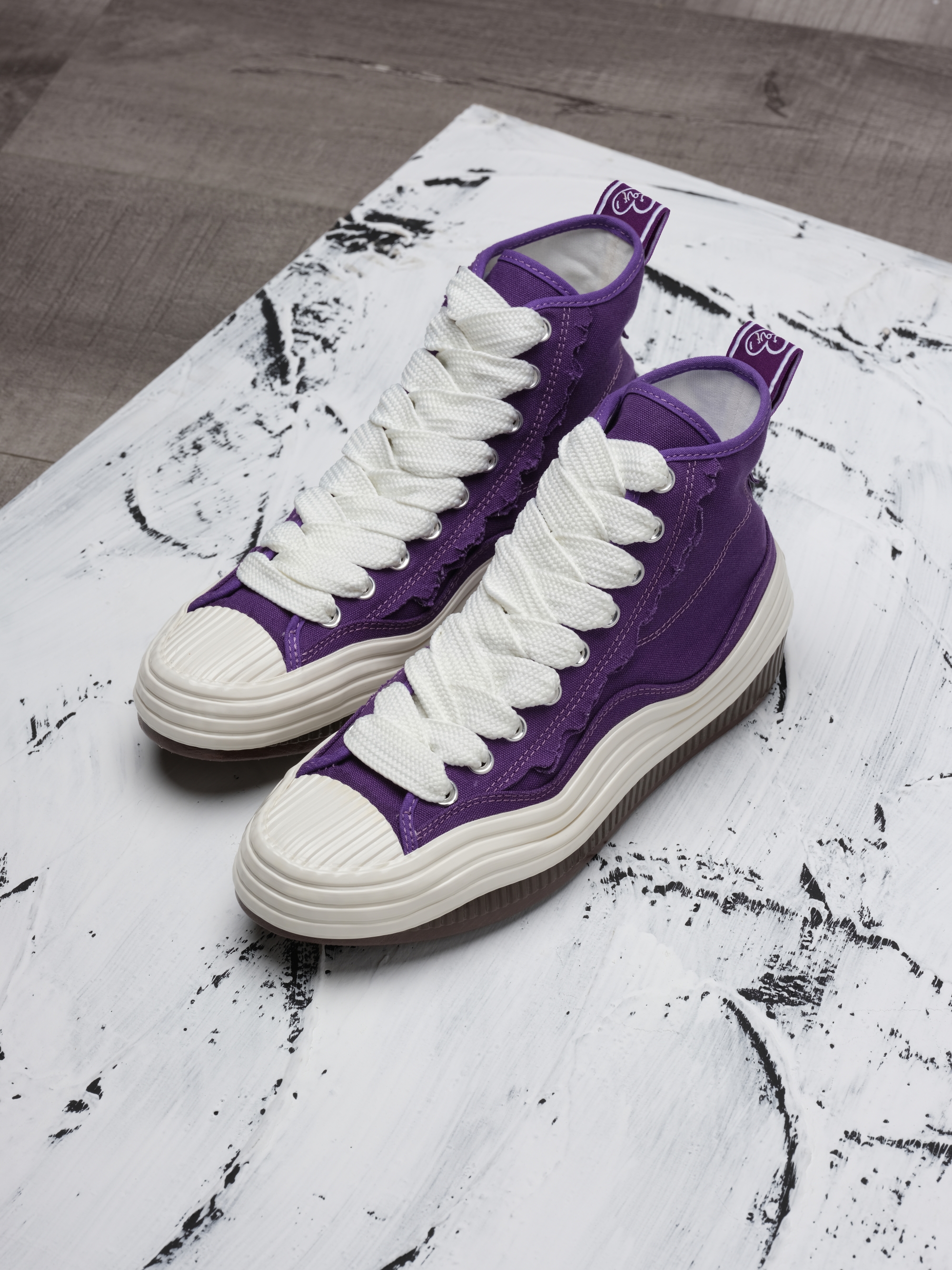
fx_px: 3484
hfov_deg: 15.6
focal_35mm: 95
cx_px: 476
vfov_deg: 20.7
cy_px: 635
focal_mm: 120
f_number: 16
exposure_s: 1/100
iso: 160
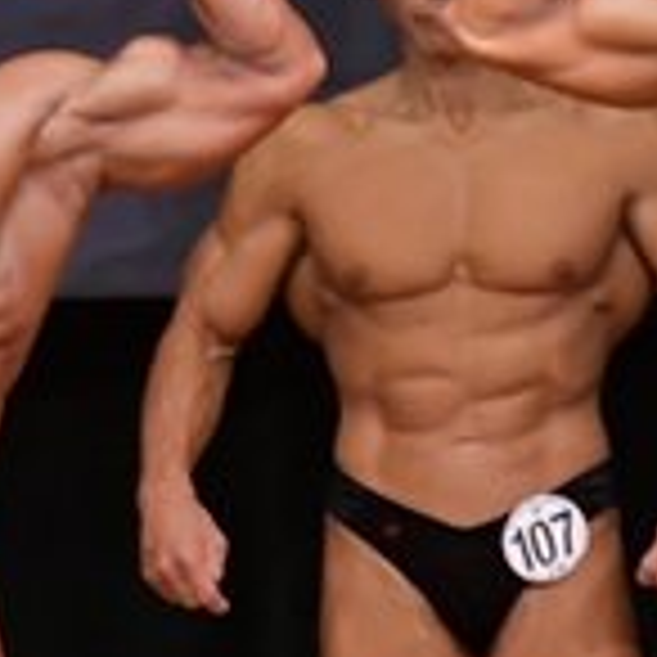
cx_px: 898
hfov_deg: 1.5
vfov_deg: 1.5
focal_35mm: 1148
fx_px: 24651
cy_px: 662
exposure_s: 1/400
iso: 5000
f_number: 5.6
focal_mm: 170
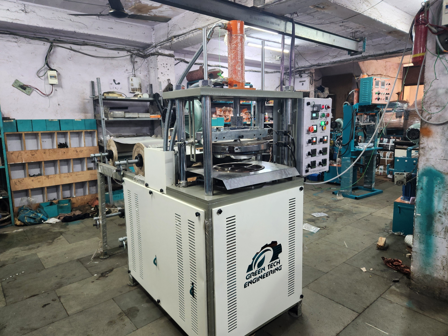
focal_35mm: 23
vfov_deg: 58.9
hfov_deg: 73.9
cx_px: 224
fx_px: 298
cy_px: 168
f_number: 1.8
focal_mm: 5.4
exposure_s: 1/50
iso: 400
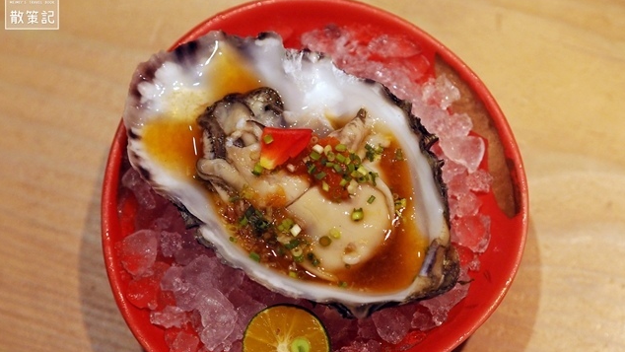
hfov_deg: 21.6
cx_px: 312
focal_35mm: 99
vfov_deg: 12.2
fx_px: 1641
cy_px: 204
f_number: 2.5
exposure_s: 1/100
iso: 1600
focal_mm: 45
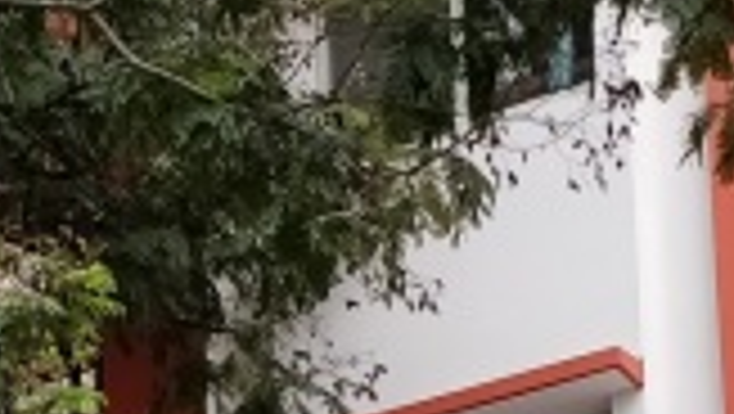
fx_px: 3000
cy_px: 756
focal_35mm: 154
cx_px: 5
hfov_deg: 13.8
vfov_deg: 7.6
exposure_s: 1/511
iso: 320
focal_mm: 4.1
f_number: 1.7
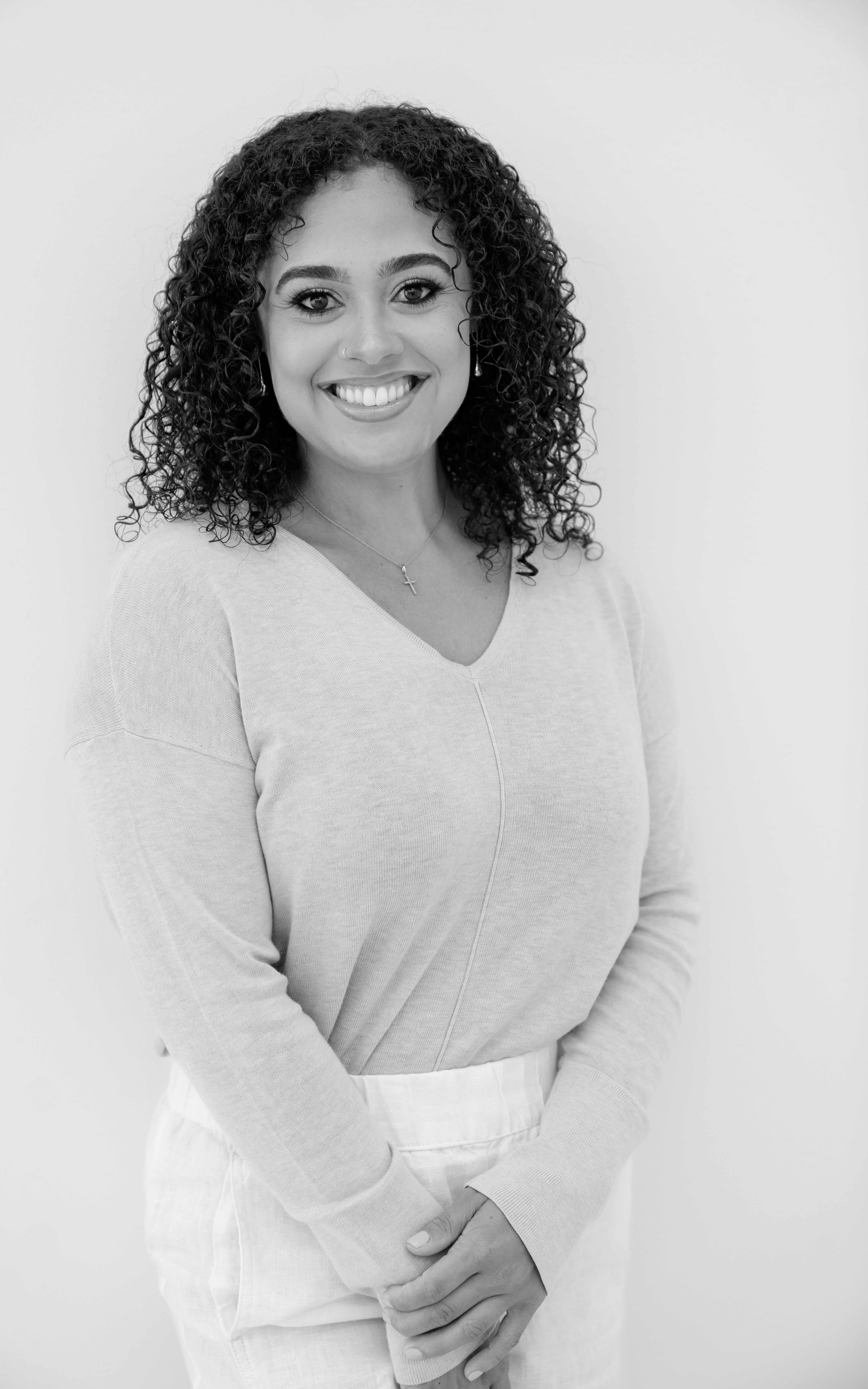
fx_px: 2725
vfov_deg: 28.6
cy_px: 696
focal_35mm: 72
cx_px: 402
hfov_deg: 18.1
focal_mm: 70
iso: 500
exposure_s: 1/250
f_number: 3.2
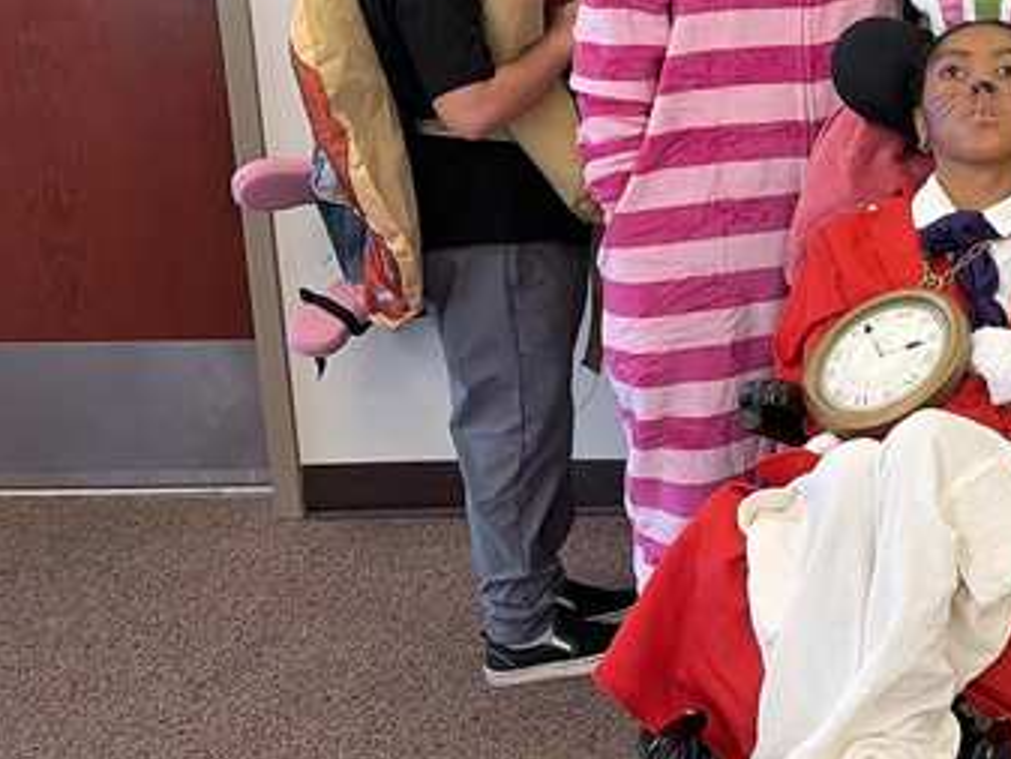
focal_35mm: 79
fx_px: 2308
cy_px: 93
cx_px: 1383
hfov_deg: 21.8
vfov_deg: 18.4
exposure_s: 1/120
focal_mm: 5.96
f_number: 1.6
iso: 125
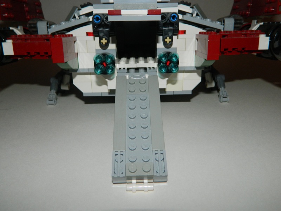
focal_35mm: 31
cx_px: 140
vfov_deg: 45.4
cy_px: 106
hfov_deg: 58.4
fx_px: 252
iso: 200
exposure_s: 1/40
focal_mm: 5.6
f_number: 9.1
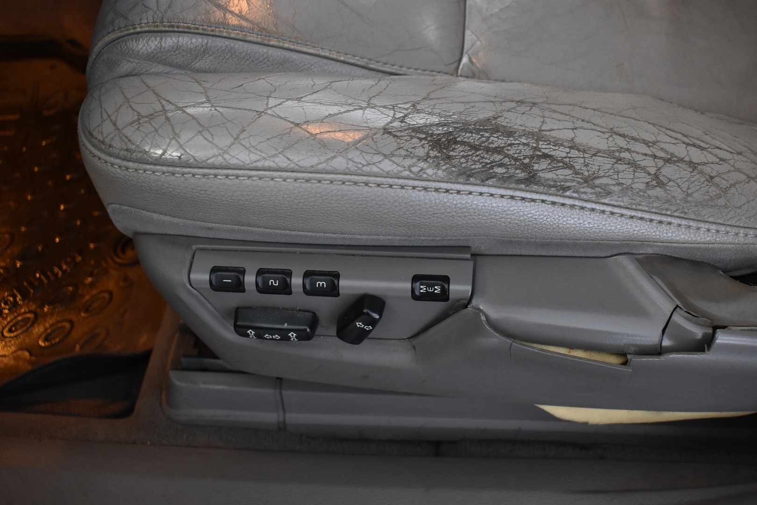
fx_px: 852
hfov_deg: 47.9
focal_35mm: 40
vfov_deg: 33.0
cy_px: 252
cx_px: 378
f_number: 5
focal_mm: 27
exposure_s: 1/13
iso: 1250
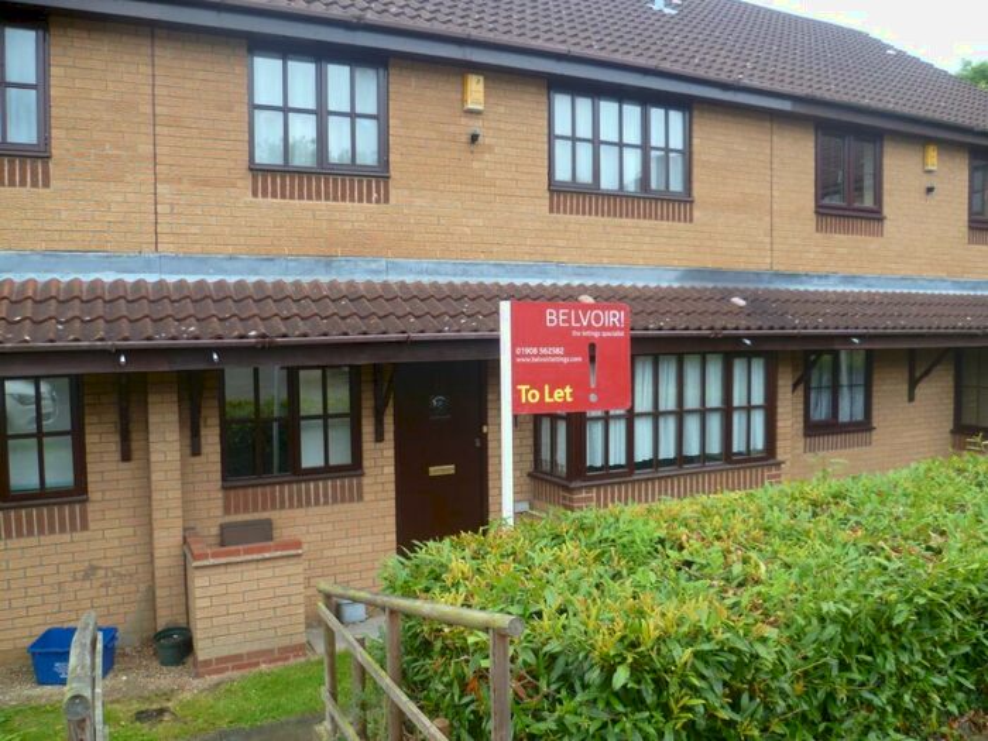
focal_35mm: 28
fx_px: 799
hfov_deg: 63.4
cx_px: 494
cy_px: 370
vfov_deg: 49.7
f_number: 2.8
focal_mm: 5
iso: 80
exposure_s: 1/100
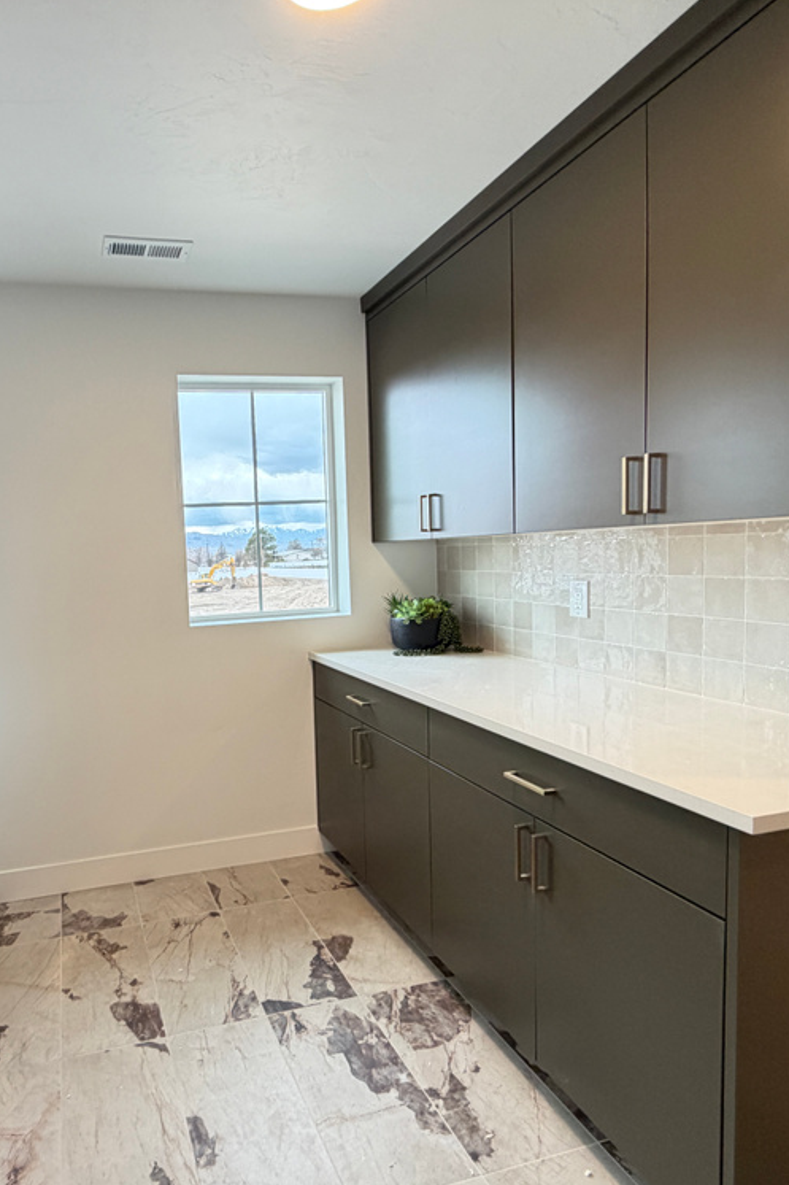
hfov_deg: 59.1
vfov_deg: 84.0
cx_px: 213
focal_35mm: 20
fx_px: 658
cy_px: 605
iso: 200
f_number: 2.2
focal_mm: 2.22
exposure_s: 1/60
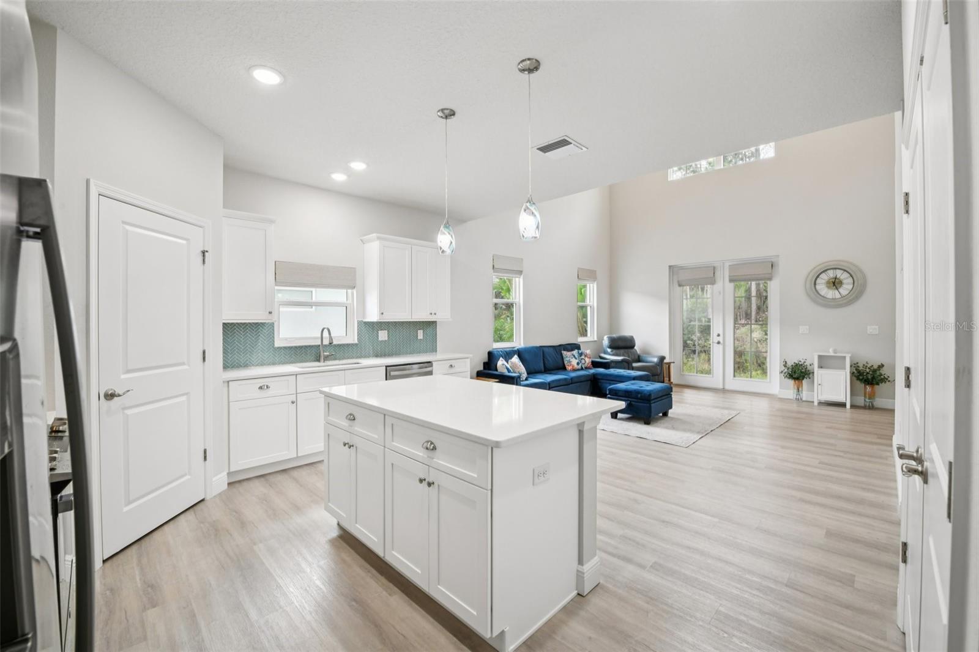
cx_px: 490
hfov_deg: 100.4
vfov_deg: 77.3
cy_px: 326
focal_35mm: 15
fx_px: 408
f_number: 8
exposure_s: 1/25
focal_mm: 15
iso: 400
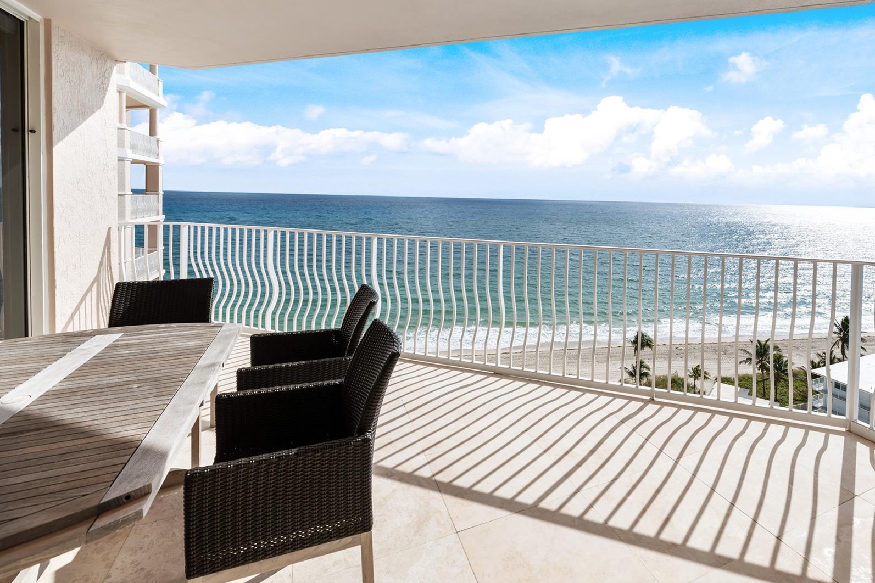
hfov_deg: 88.4
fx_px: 437
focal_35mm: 18
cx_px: 541
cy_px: 210
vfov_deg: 66.1
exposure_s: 1/400
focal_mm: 14
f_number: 8
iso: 125
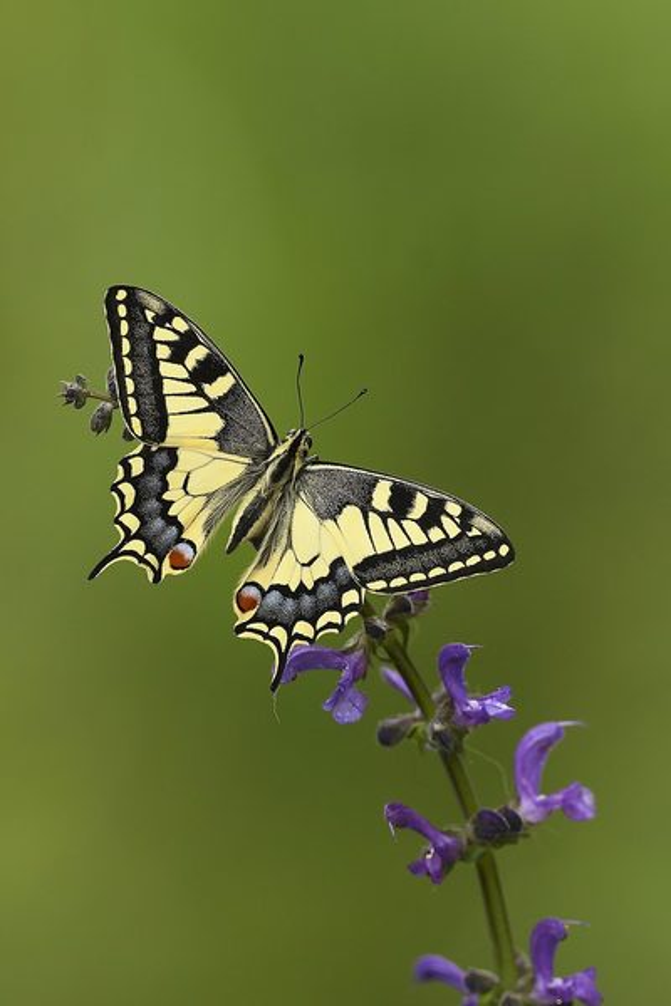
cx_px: 336
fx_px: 16774
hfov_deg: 2.3
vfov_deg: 3.4
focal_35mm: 600
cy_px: 503
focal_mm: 400
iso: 1600
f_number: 6.3
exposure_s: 1/1000
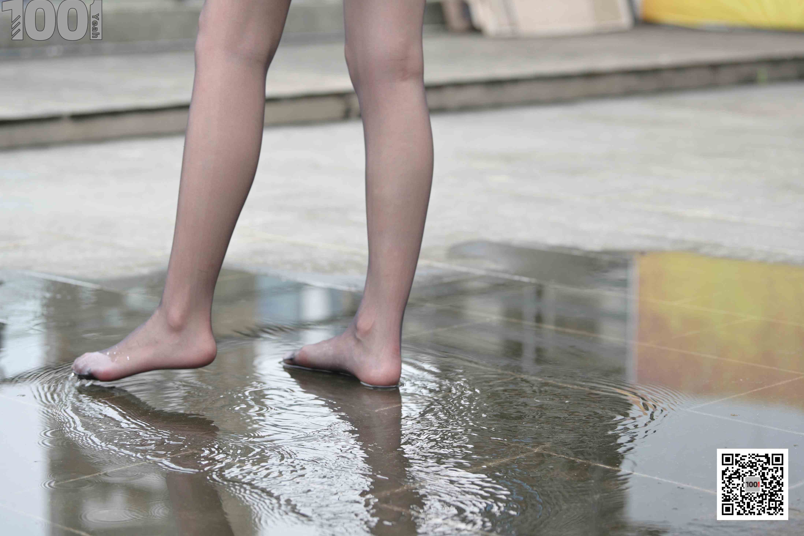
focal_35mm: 89
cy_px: 260
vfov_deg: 15.4
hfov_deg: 22.9
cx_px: 398
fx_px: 1988
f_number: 4
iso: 200
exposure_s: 1/320
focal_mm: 85
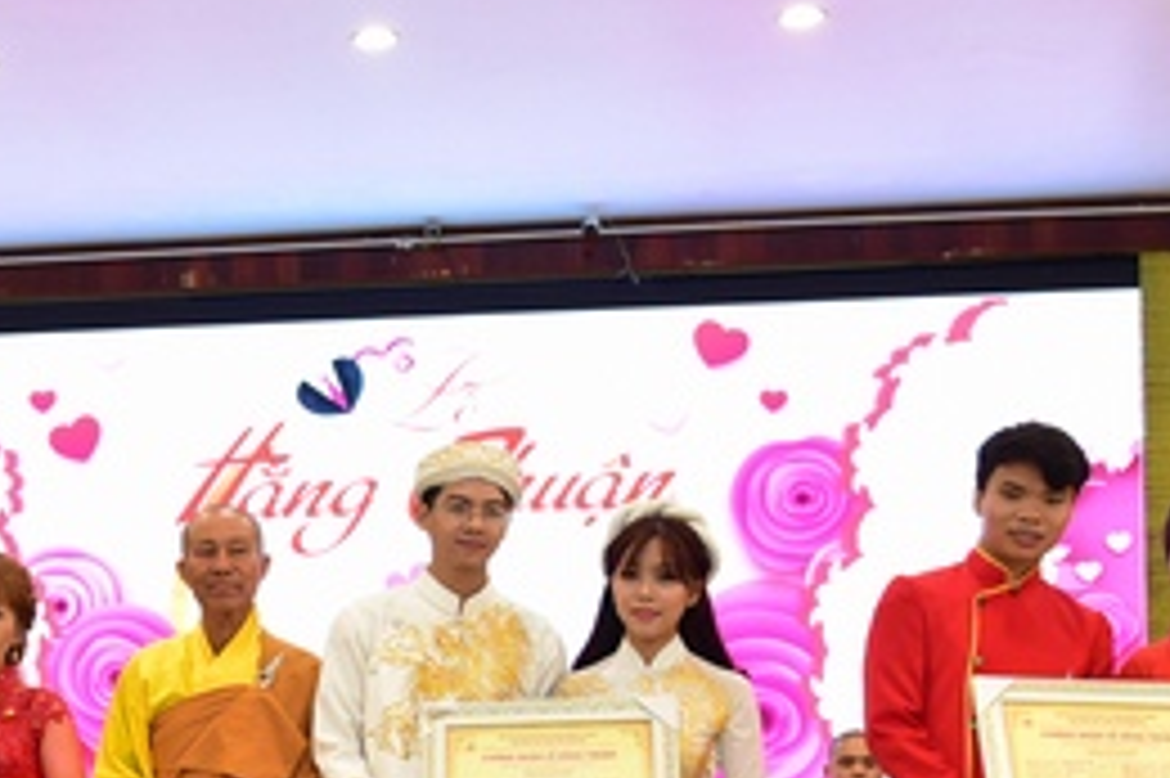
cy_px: 758
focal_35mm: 75
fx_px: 2436
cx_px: 81
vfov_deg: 17.8
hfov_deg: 26.0
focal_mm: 30
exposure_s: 1/40
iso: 800
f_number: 4
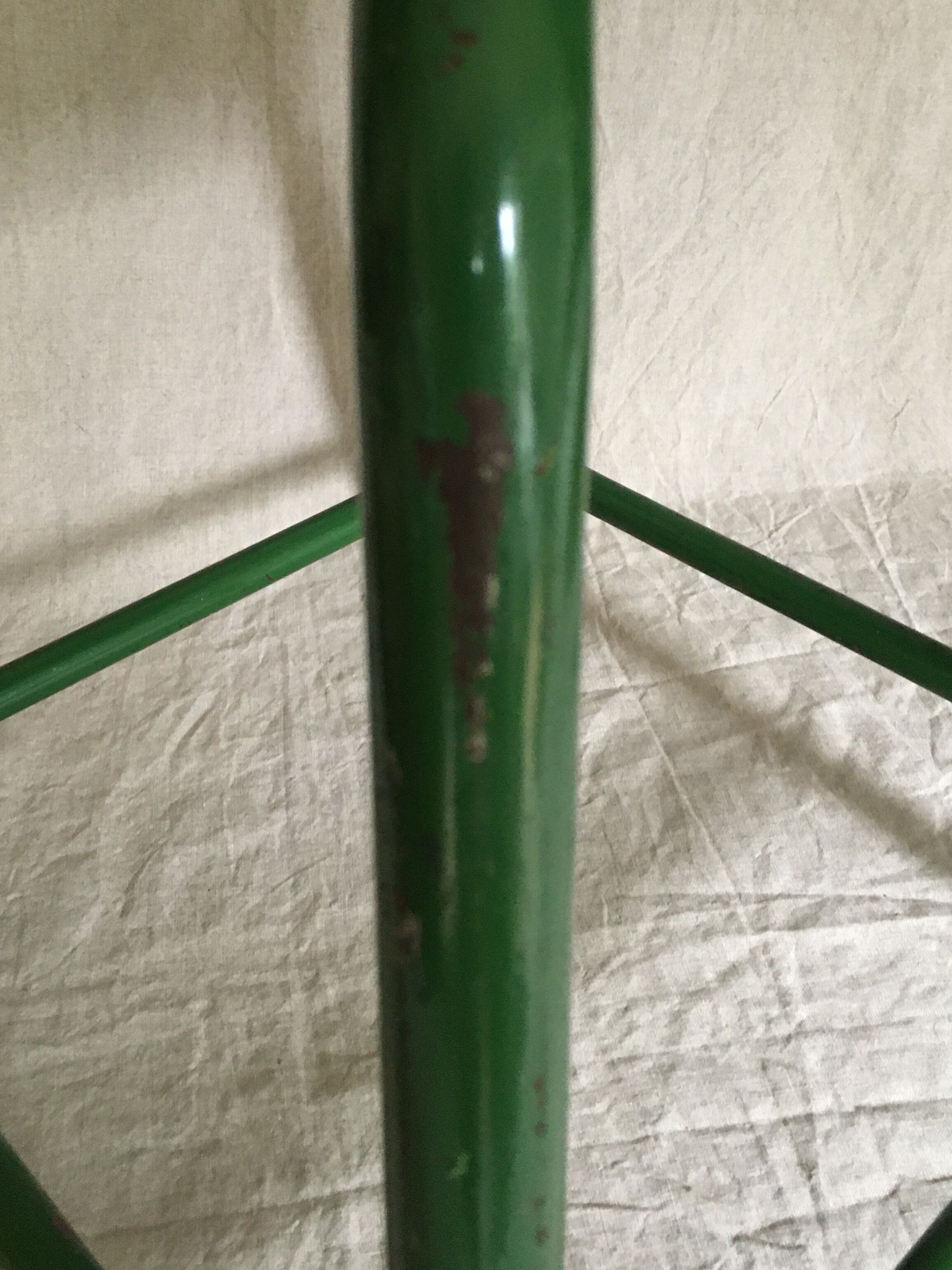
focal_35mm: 38
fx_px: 1393
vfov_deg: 48.7
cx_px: 462
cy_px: 519
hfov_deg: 37.7
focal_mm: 4.15
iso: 200
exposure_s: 1/25
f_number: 2.2
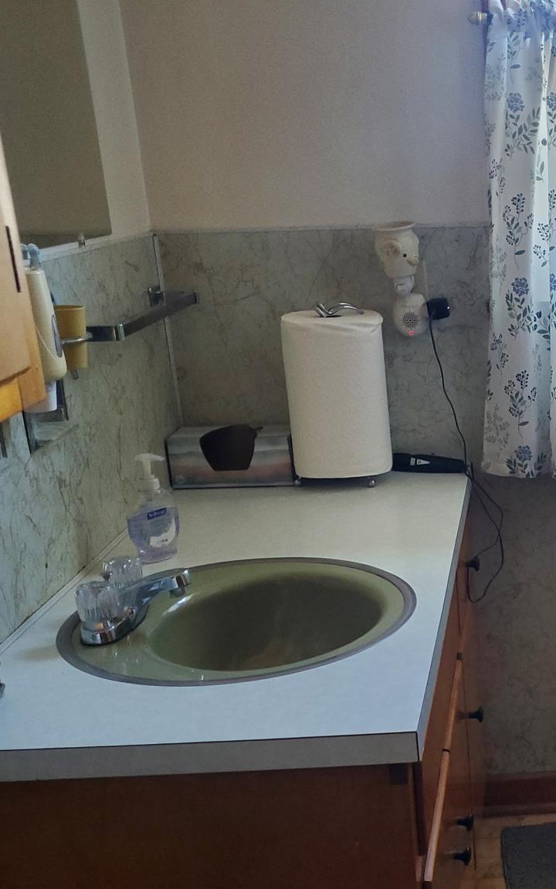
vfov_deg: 40.6
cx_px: 600
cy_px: 587
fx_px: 1188
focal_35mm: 49
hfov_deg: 24.7
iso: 250
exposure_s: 1/40
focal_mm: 4.3
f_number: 1.5
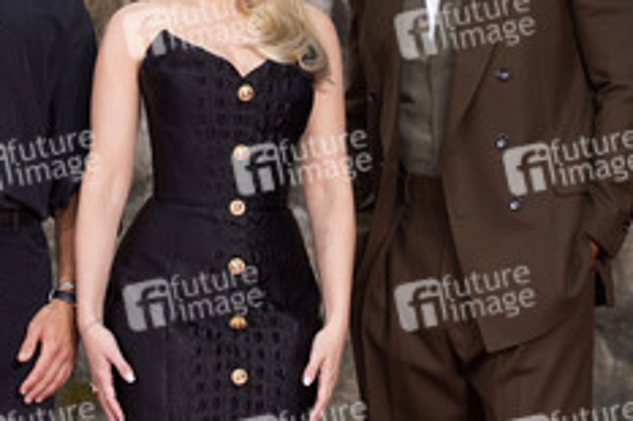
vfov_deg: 5.1
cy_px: 95
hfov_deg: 7.7
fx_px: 4691
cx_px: 230
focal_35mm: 267
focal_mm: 138
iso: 200
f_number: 5.6
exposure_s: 1/160
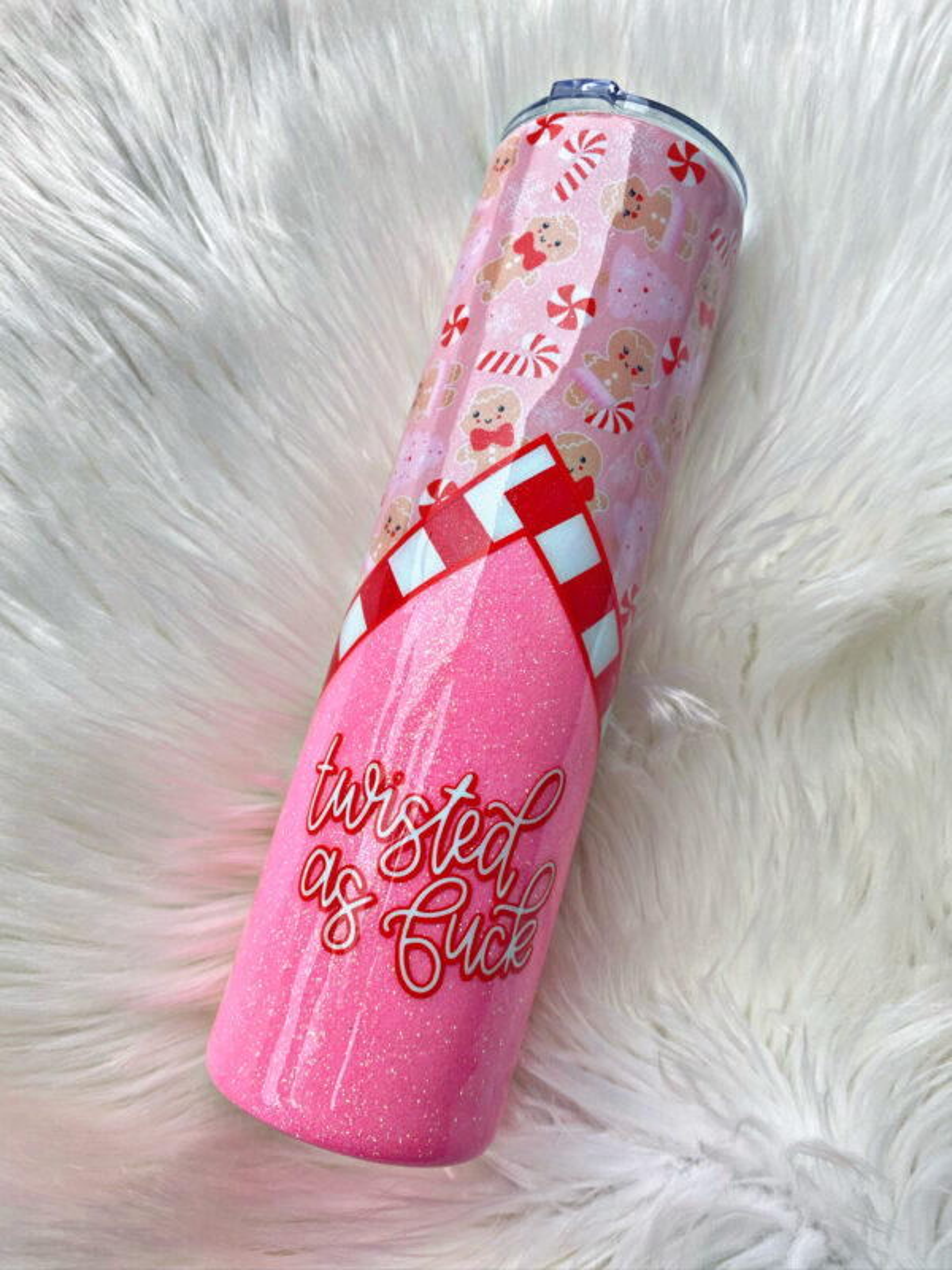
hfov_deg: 53.1
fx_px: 953
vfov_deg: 67.3
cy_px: 635
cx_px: 476
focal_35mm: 26
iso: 32
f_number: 1.8
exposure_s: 1/168
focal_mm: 4.25
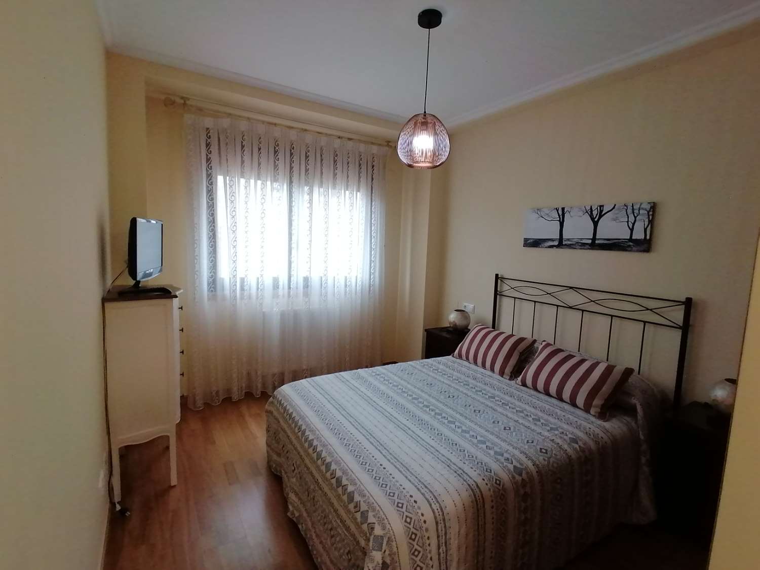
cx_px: 380
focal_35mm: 17
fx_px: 373
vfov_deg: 74.7
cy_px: 285
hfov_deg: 91.0
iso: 125
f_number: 2.4
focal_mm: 2.84
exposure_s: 1/33.3
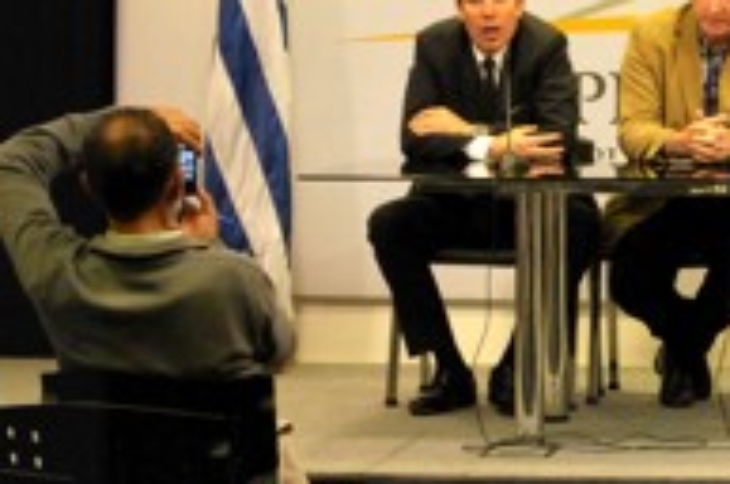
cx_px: 787
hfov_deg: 10.6
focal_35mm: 192
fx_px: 3890
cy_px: 140
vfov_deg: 7.1
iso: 1000
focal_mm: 55
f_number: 5.6
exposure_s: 1/60
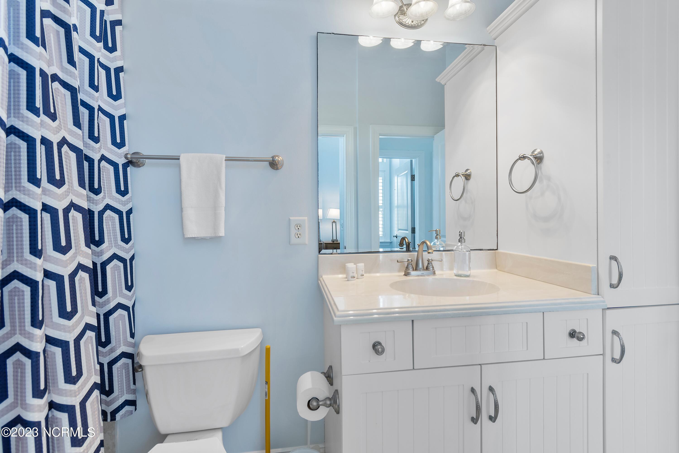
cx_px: 340
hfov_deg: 100.4
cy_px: 226
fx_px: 283
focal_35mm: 15
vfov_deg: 77.3
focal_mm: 10
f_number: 4.5
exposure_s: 1/5
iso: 100
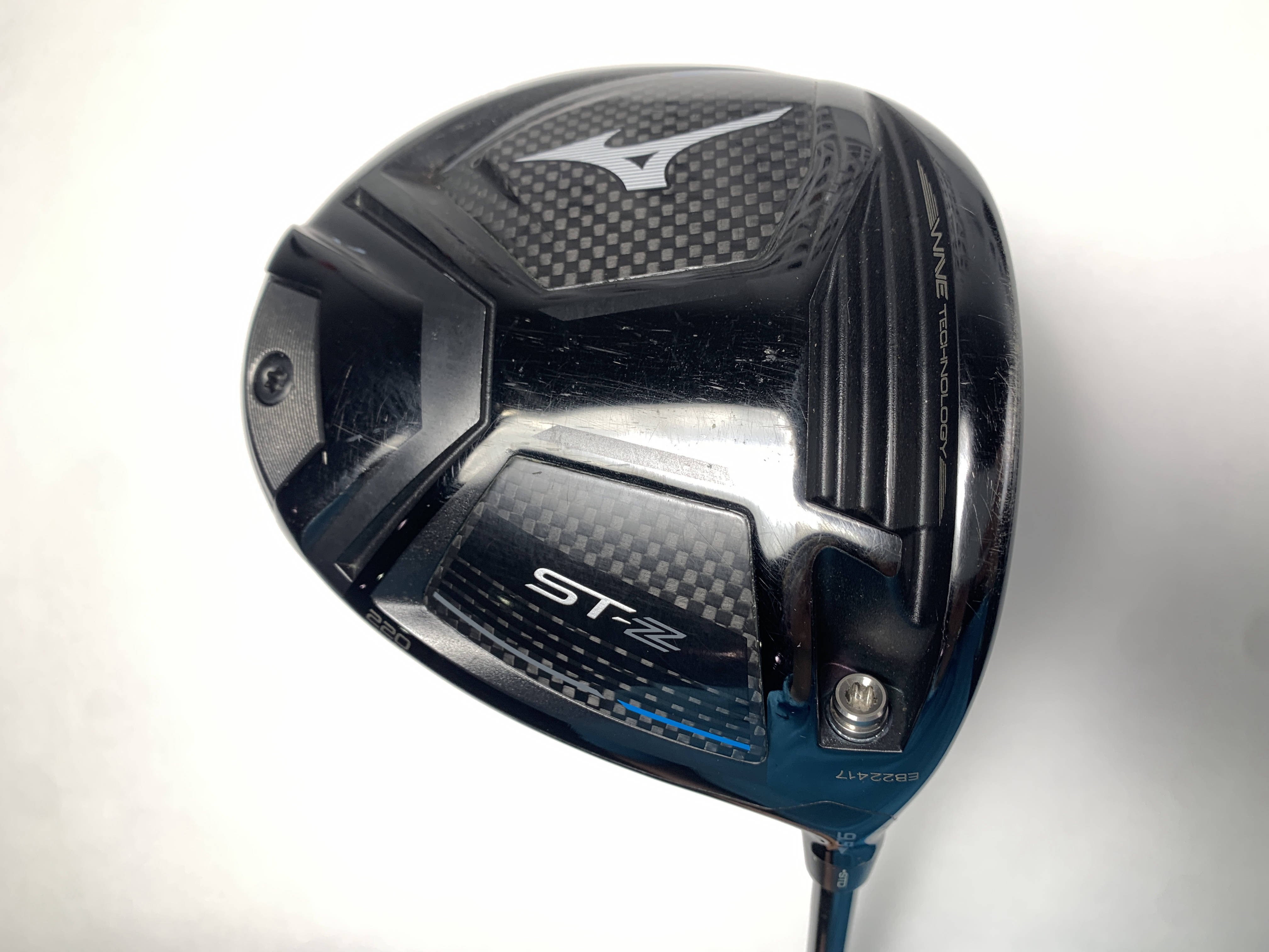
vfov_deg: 53.1
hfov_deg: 67.3
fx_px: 953
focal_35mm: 26
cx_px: 634
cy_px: 476
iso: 32
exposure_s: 1/120
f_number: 1.8
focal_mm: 4.25
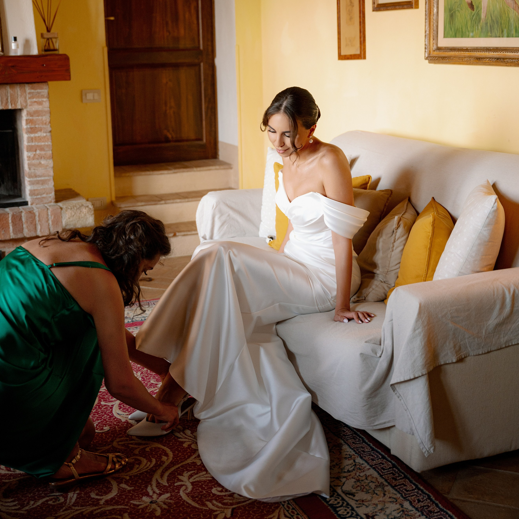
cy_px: 164
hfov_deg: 34.0
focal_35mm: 50
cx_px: 259
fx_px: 848
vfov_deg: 33.7
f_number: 2.8
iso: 500
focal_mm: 39
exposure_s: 1/320
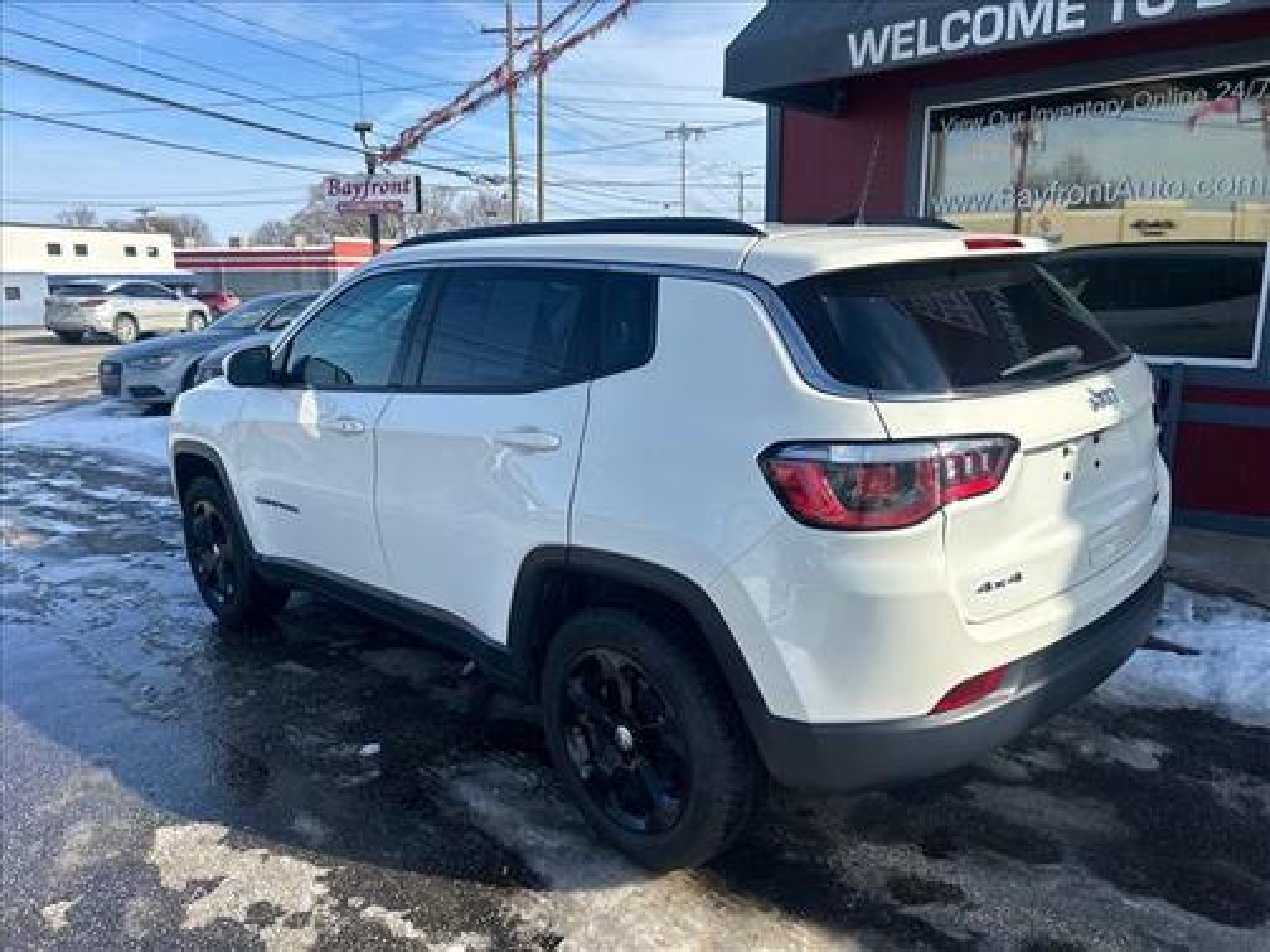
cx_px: 635
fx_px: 954
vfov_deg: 53.1
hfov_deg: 67.3
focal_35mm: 26
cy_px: 476
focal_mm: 5.7
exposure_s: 1/4444
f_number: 1.5
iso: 50
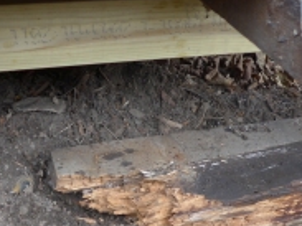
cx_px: 139
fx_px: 532
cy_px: 165
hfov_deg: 31.7
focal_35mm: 61
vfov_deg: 23.8
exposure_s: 1/60
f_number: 2
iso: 100
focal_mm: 6
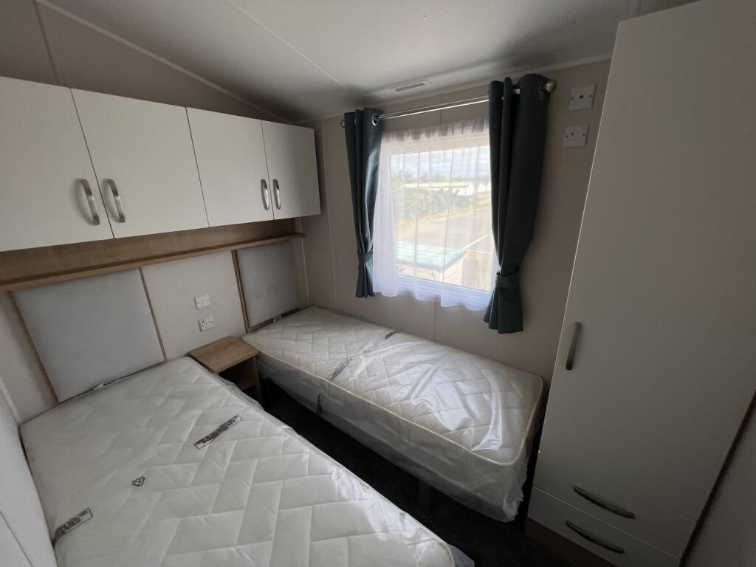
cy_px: 284
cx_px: 378
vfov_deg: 89.9
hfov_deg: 106.2
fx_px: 284
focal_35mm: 13
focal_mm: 1.57
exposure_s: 1/235
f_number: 1.8
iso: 32
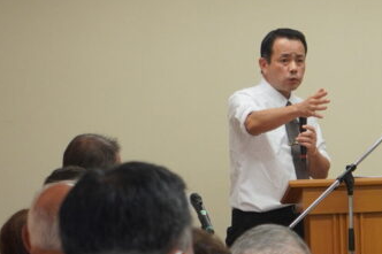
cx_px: 510
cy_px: 232
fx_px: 2700
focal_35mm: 255
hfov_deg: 8.0
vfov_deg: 5.4
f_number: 4.5
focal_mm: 55
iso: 640
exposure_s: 1/160
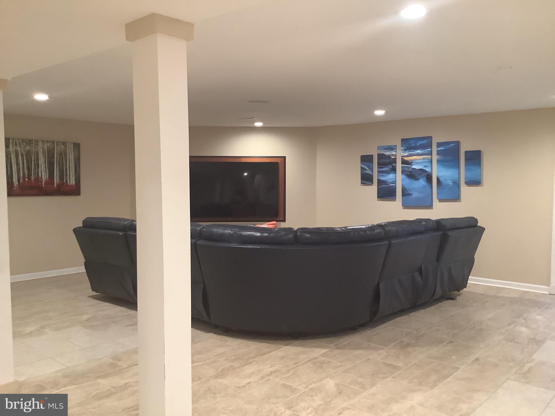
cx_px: 278
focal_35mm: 31
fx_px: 497
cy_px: 208
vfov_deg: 45.4
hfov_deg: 58.4
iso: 250
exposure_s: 1/40
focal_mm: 3.3
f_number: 2.4
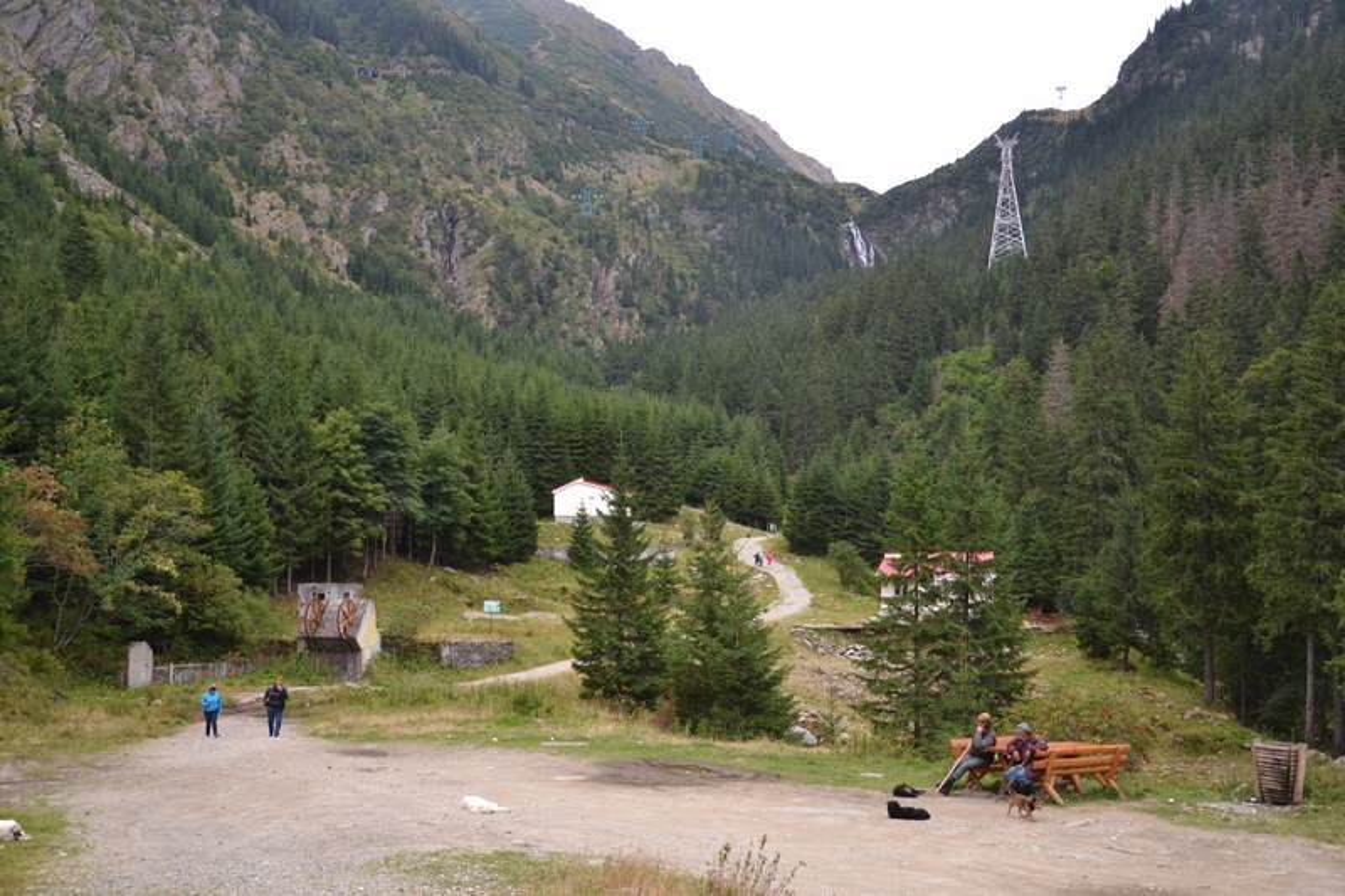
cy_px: 448
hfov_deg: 46.4
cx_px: 672
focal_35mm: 42
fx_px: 1569
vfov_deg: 31.9
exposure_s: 1/100
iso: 400
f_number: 5
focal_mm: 28
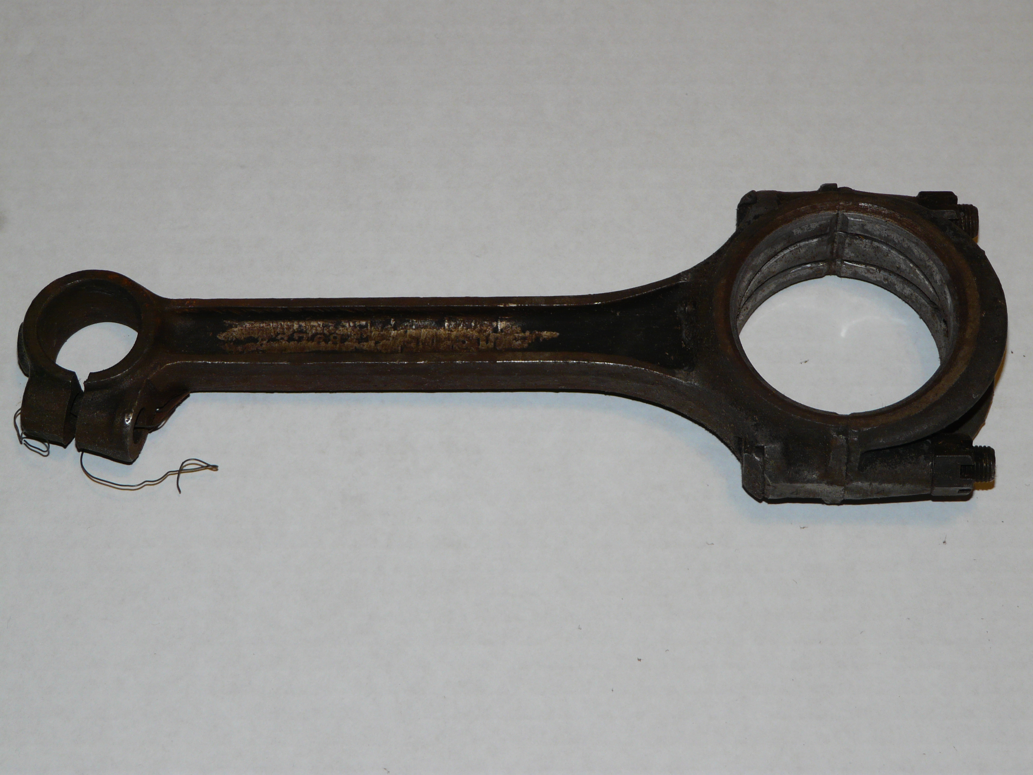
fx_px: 2745
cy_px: 388
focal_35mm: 92
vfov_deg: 16.1
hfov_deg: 21.3
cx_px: 516
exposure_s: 1/50
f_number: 3.6
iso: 100
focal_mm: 15.1
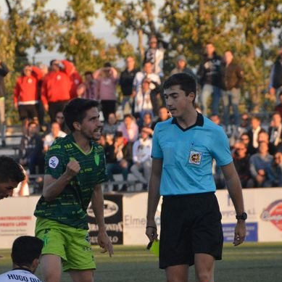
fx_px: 5742
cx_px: 64
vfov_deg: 2.8
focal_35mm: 623
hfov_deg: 2.8
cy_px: 208
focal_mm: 200
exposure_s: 1/2000
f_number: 8
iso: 4000
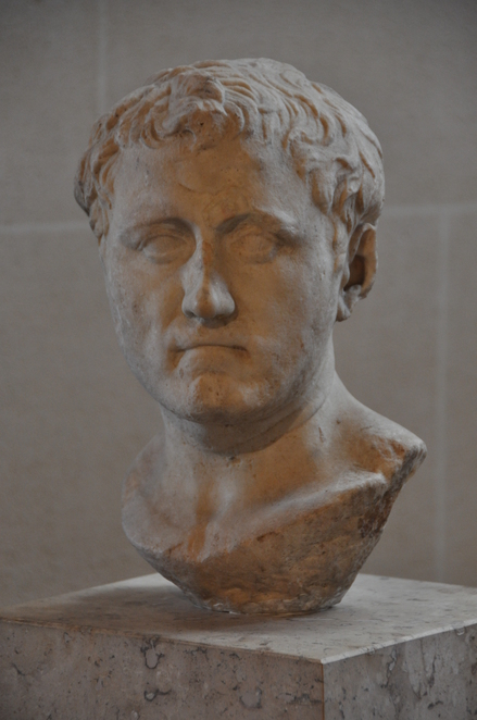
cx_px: 238
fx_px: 3590
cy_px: 360
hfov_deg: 7.6
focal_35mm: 180
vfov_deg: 11.4
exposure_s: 1/30
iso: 800
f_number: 5.3
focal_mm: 120
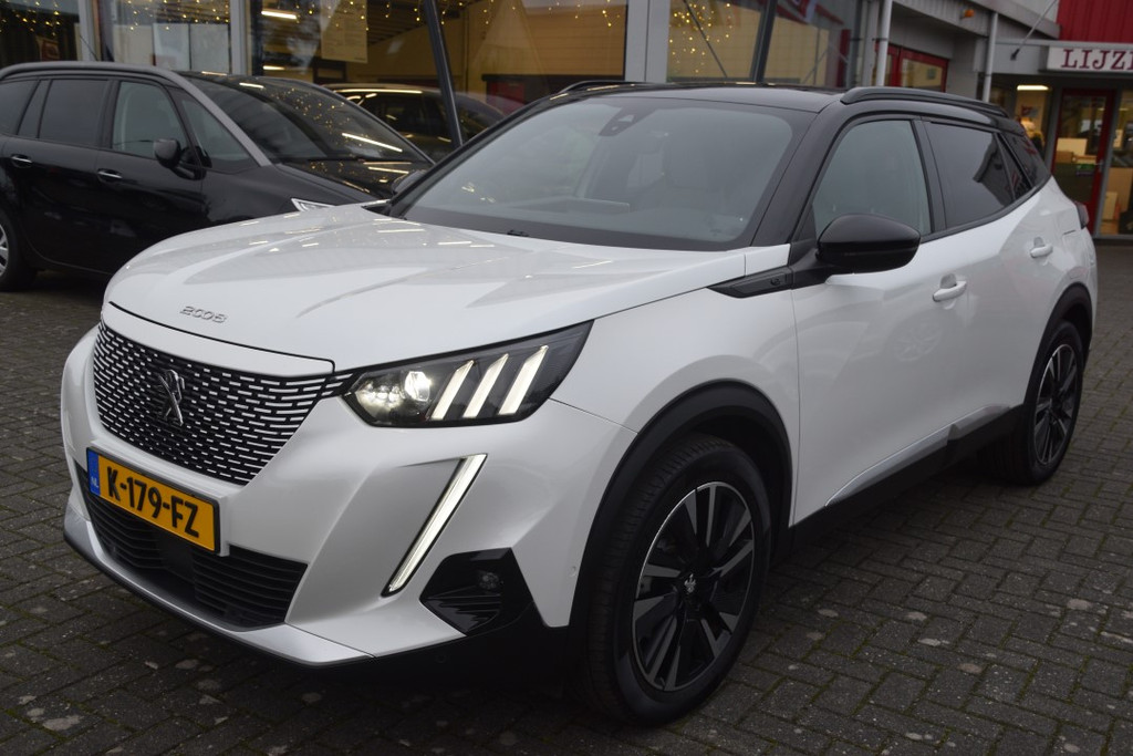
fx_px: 1180
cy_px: 378
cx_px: 566
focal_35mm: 38
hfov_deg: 51.3
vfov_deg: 35.5
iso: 400
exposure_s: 1/100
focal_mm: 25
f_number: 5
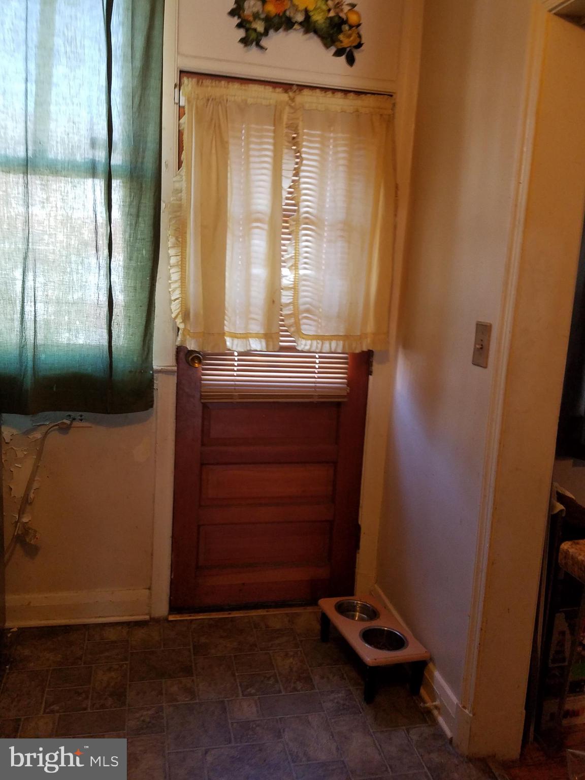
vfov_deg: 67.3
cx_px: 292
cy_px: 390
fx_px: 586
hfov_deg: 53.1
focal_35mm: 26
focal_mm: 4.2
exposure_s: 1/30
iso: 160
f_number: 1.7
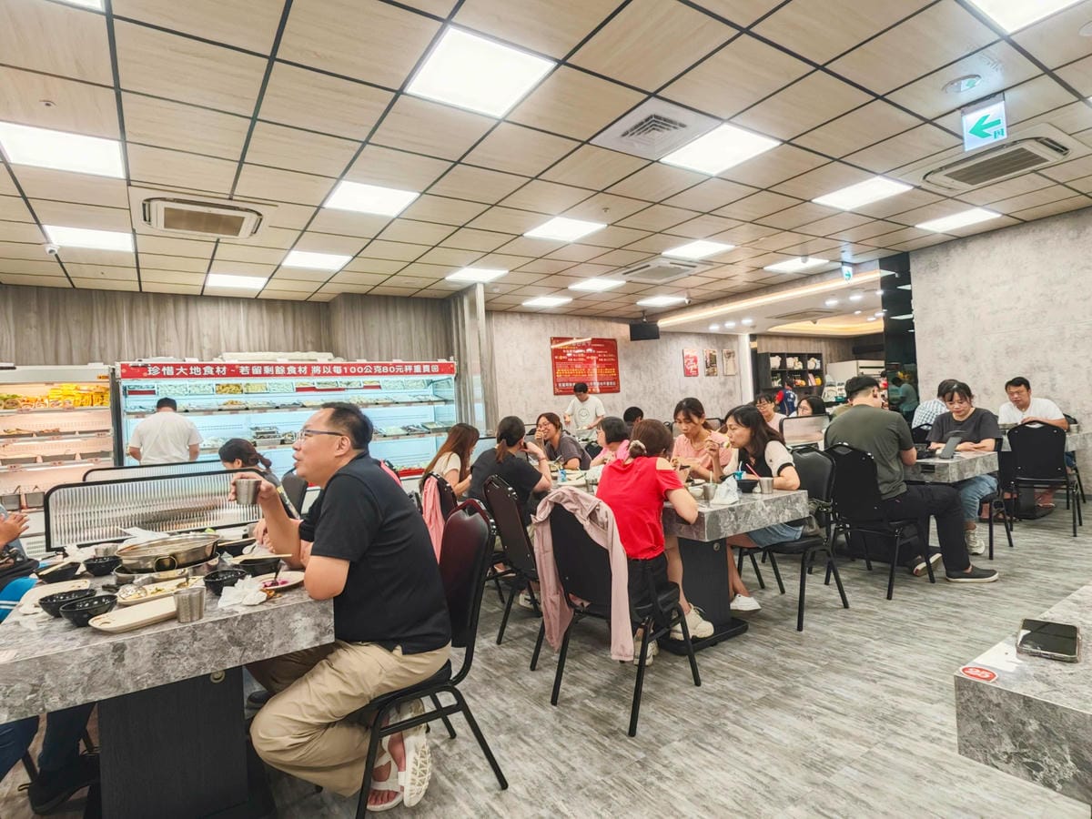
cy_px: 410
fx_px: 536
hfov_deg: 91.0
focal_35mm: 17
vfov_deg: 74.7
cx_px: 546
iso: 200
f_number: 1.8
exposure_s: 1/60
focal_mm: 2.03
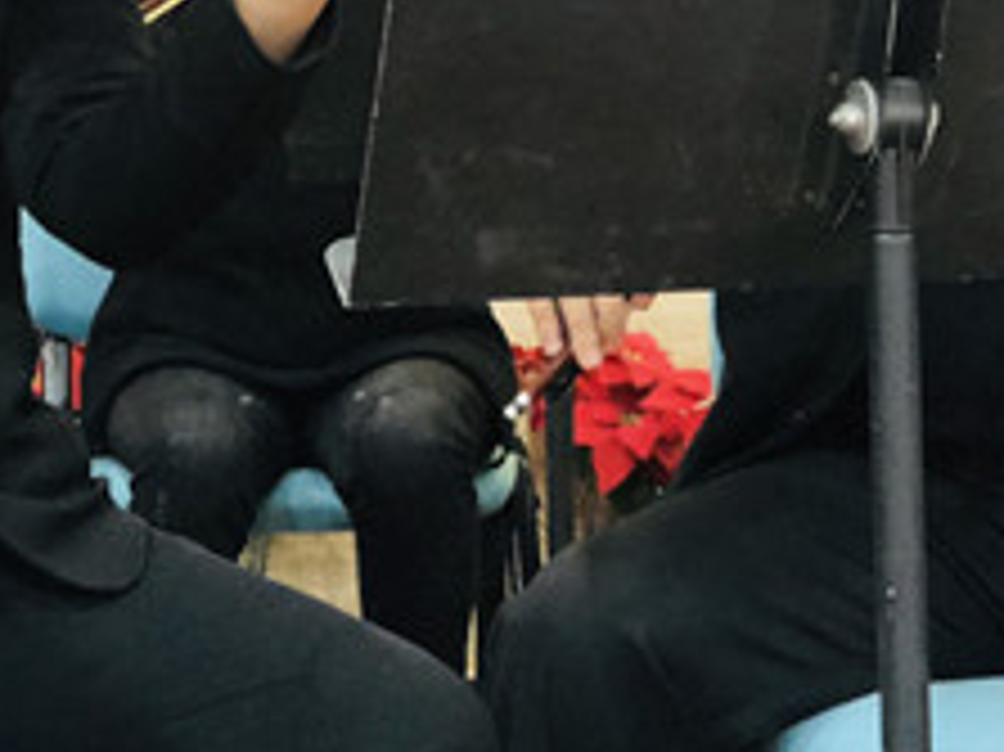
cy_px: -104
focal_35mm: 140
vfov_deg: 10.4
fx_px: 4058
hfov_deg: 14.1
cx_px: 324
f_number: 2.4
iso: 160
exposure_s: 1/13
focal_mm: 6
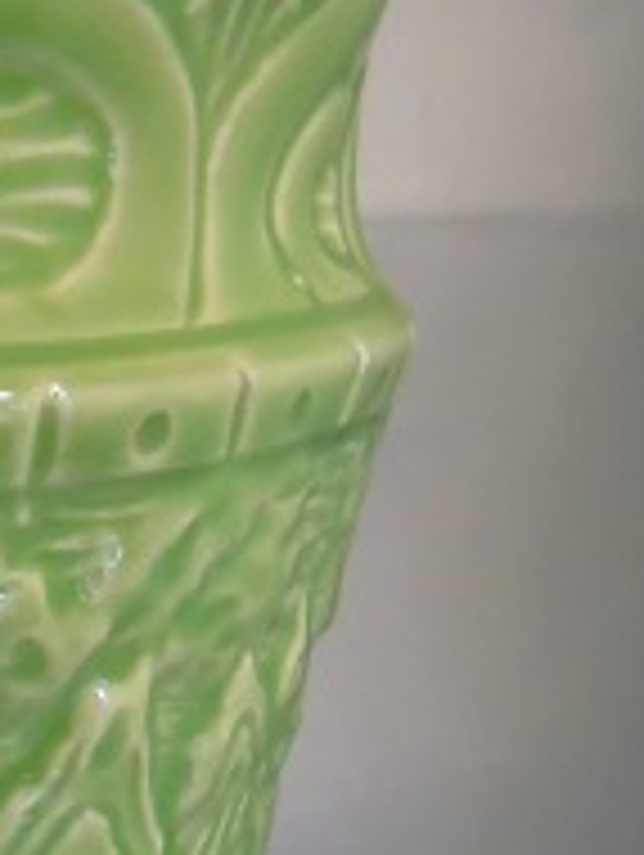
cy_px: 878
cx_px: -315
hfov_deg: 16.1
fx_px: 2079
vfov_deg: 22.3
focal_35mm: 84
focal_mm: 4.4
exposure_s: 1/60
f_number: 3.4
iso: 800
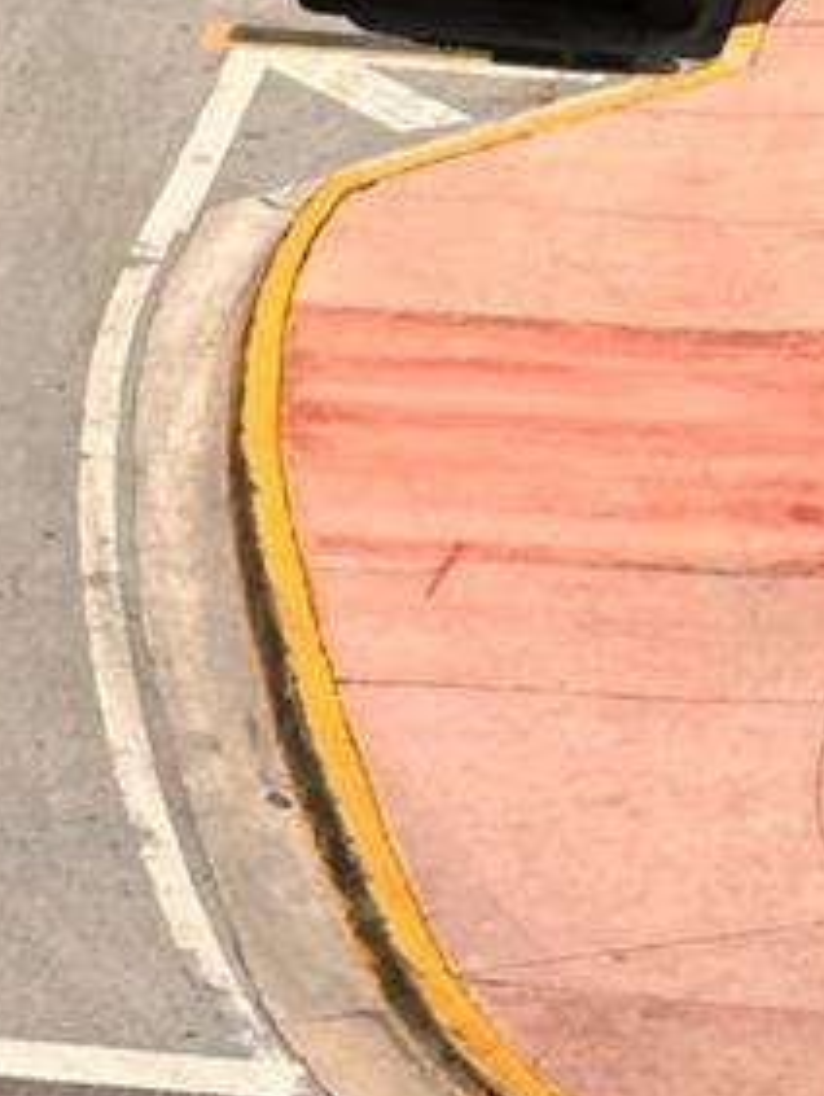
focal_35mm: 261
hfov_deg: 5.7
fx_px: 8271
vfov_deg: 7.4
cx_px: 187
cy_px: -634
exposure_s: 1/4785
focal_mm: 6.86
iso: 64
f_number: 1.78
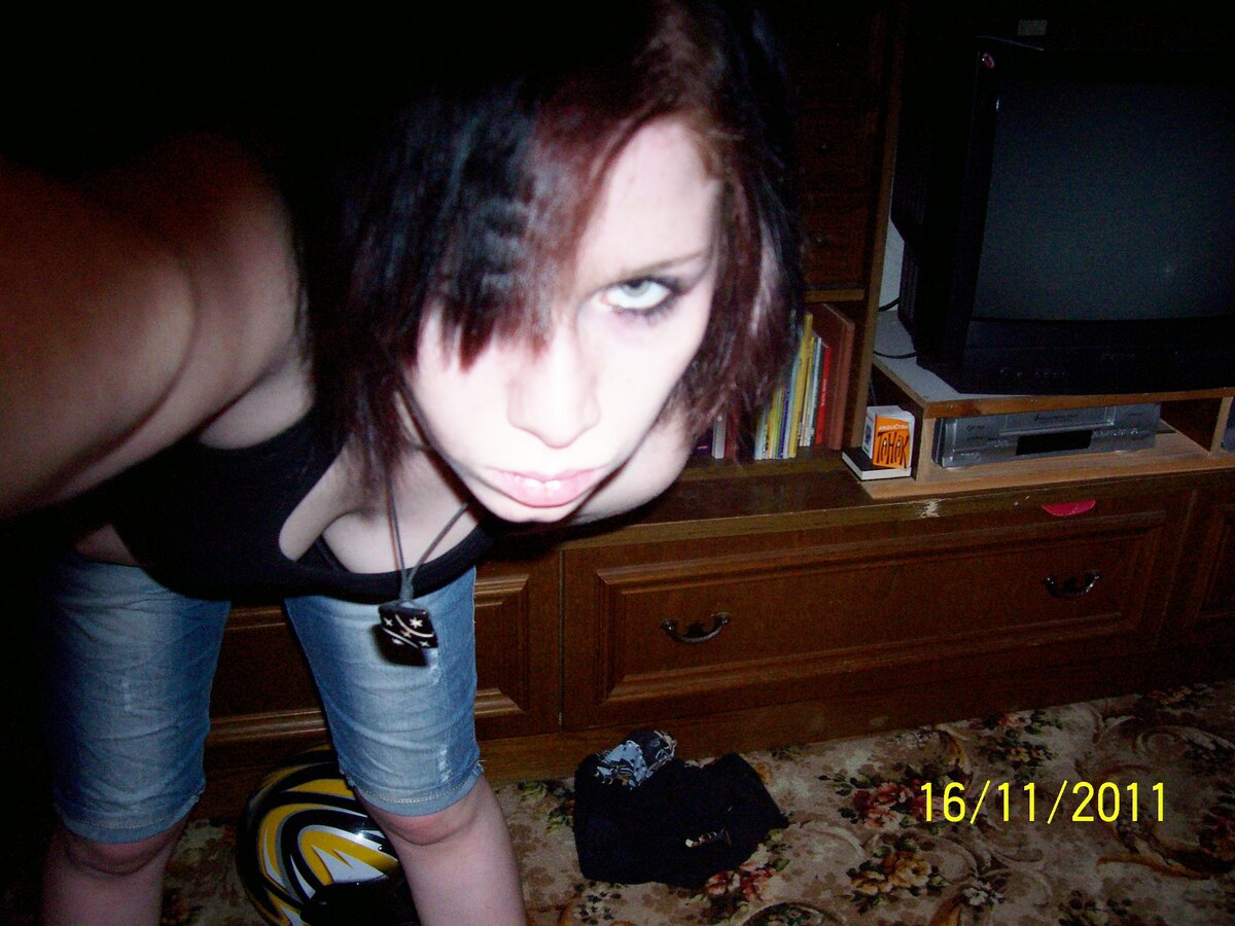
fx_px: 1213
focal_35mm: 34
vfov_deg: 41.8
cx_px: 618
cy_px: 463
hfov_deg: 54.0
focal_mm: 5.6
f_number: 2.7
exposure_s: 1/112
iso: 140
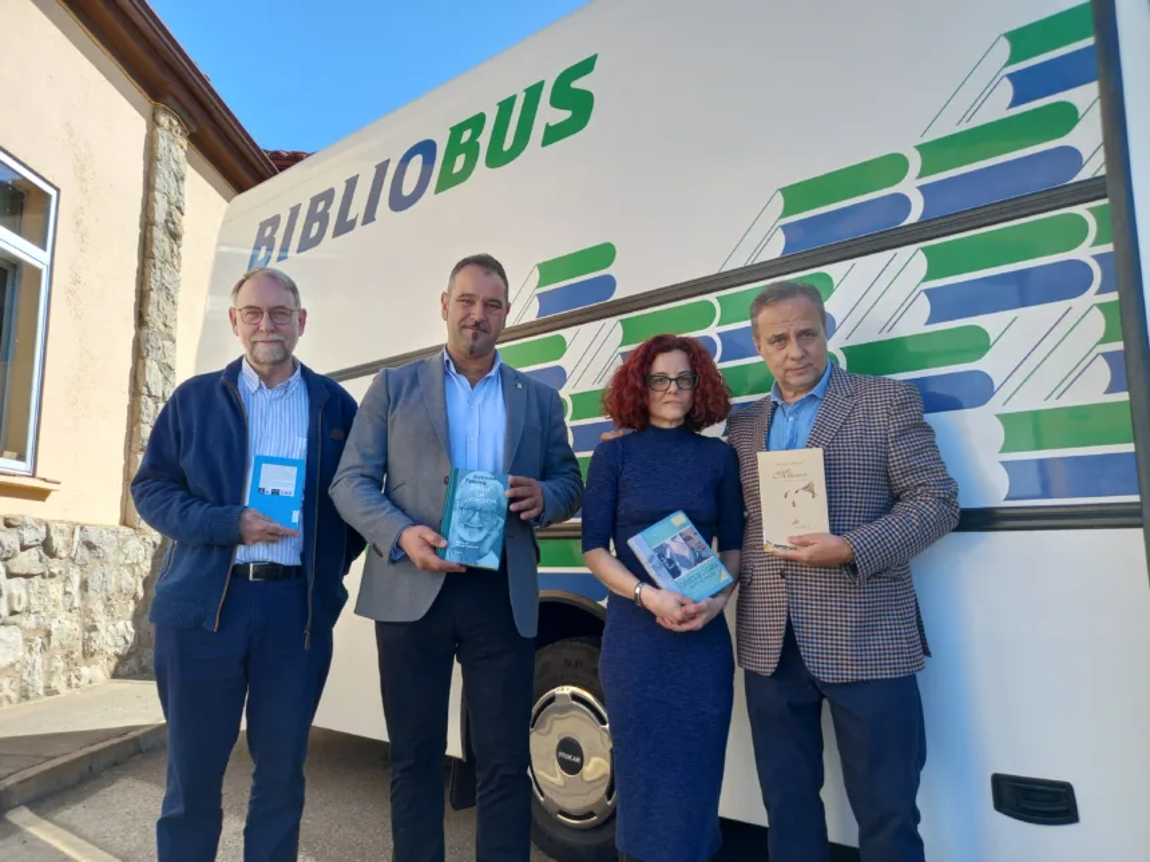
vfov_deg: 54.9
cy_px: 431
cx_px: 575
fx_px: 831
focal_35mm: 25
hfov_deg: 69.4
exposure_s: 1/206
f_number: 2
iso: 25
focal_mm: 4.6
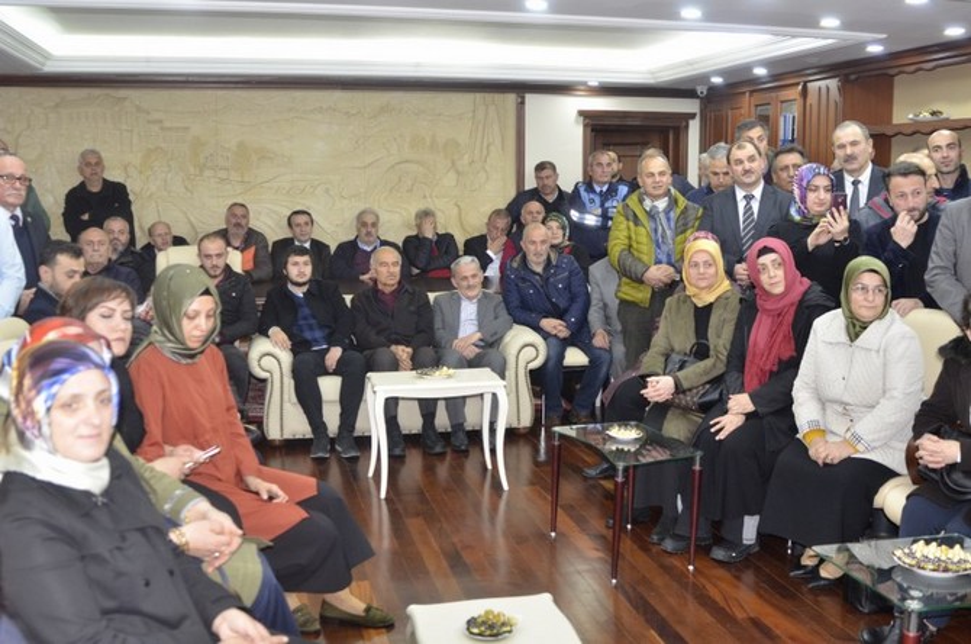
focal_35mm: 36
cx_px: 486
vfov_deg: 36.7
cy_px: 322
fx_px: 969
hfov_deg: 53.2
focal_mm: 24
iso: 800
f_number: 2.8
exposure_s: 1/60
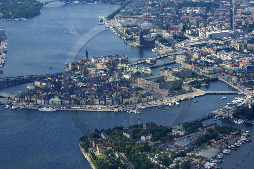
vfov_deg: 13.0
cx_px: 127
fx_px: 740
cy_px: 84
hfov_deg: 19.5
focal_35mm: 105
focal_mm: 70
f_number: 4
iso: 100
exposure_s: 1/1250
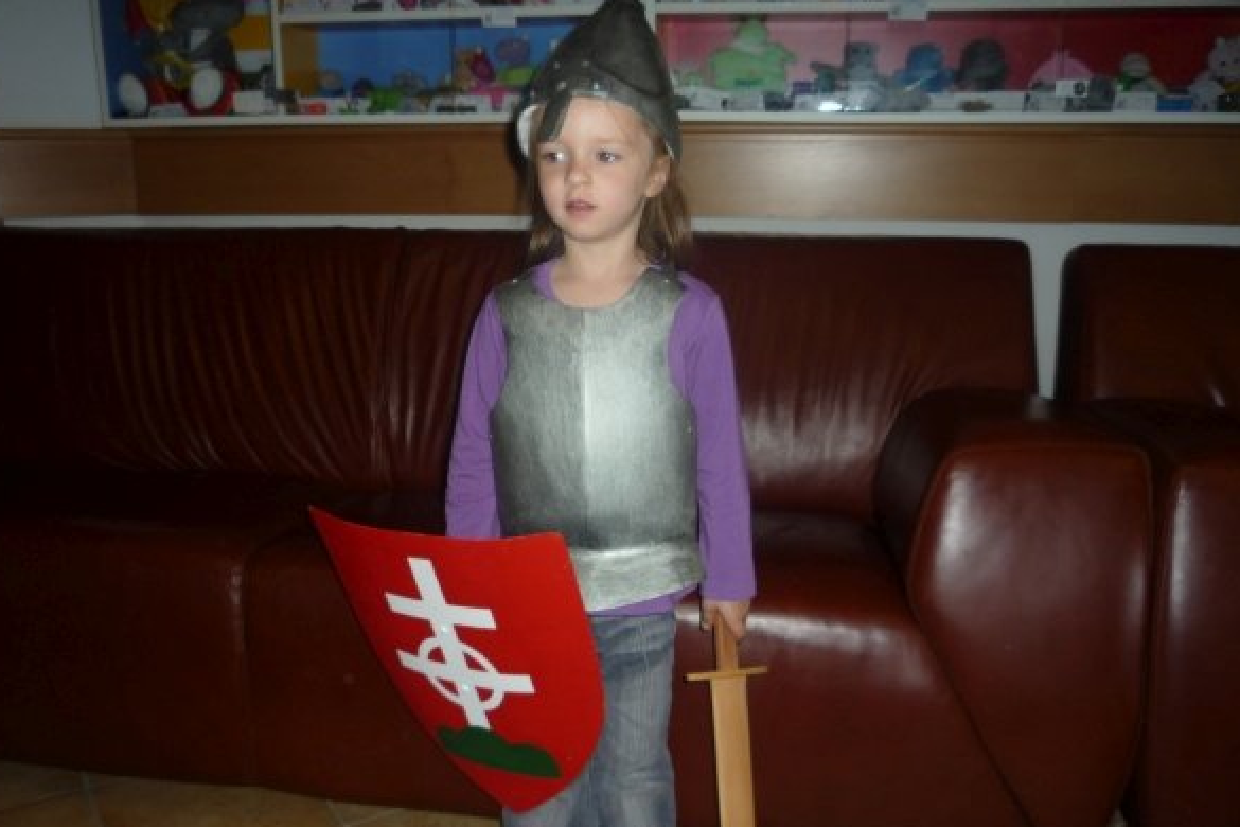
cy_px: 437
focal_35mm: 32
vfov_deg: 41.1
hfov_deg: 58.7
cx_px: 606
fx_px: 1102
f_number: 3.3
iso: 100
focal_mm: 5.2
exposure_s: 1/30
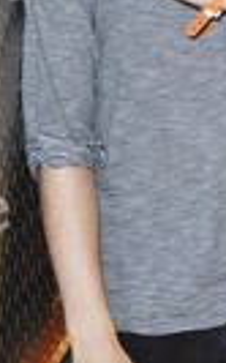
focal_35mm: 159
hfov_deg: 8.2
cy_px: 79
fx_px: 1569
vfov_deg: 13.1
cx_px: 166
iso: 1250
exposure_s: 1/100
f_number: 6.3
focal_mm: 52
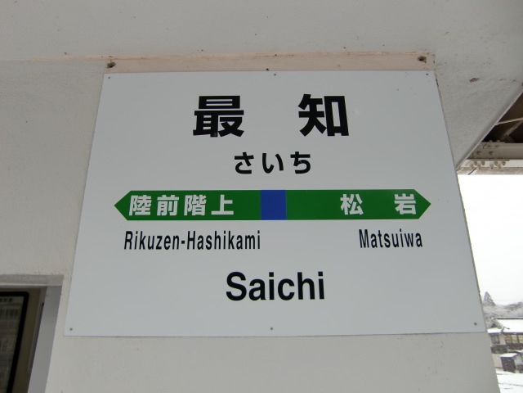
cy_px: 196
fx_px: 423
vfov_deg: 49.7
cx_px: 262
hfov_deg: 63.4
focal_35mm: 28
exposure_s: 1/250
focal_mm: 4.9
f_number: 2.6
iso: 64
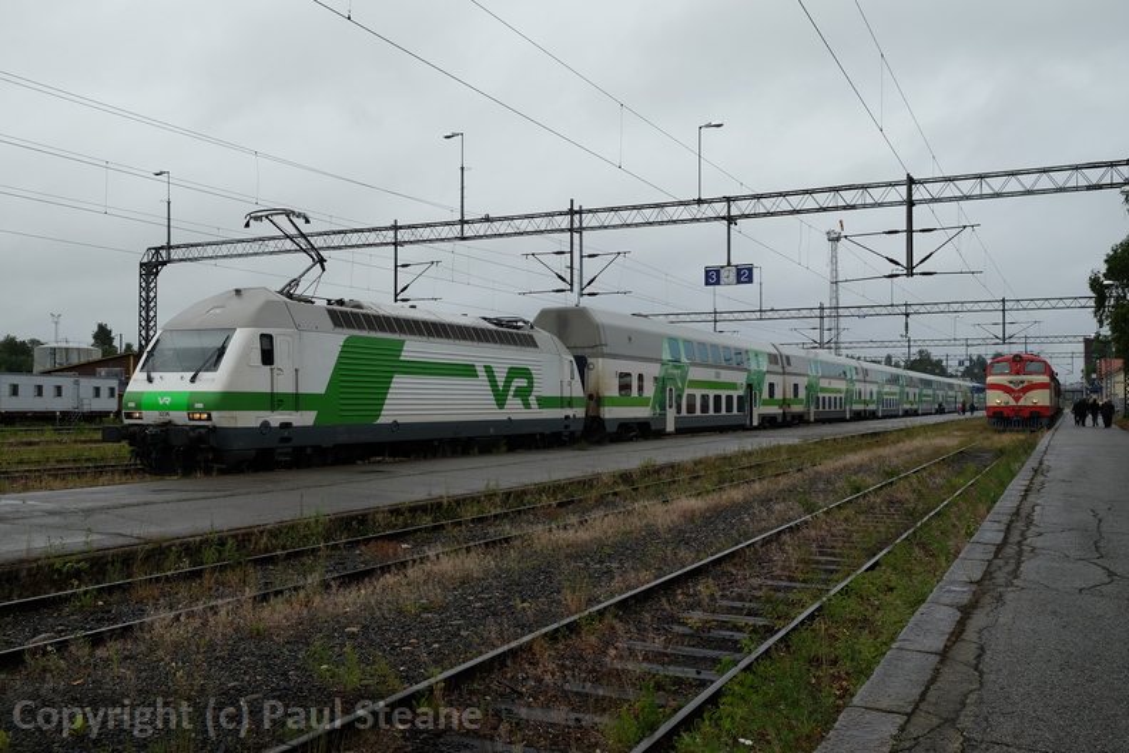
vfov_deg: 42.3
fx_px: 972
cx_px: 564
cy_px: 376
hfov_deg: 60.3
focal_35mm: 31
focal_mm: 20.5
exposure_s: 1/340
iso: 200
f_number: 5.6
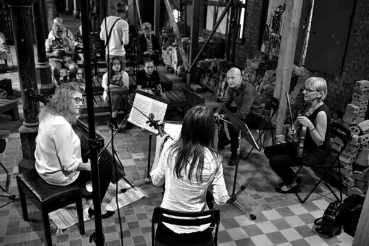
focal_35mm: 35
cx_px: 184
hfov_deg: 54.4
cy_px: 123
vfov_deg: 37.9
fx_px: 359
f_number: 2.8
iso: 1000
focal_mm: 35
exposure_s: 1/100
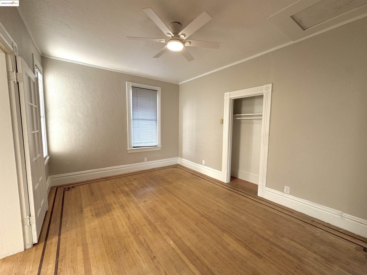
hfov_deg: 102.1
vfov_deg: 85.7
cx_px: 184
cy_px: 138
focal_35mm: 14
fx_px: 148
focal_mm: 2.22
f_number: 2.2
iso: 100
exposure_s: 1/99
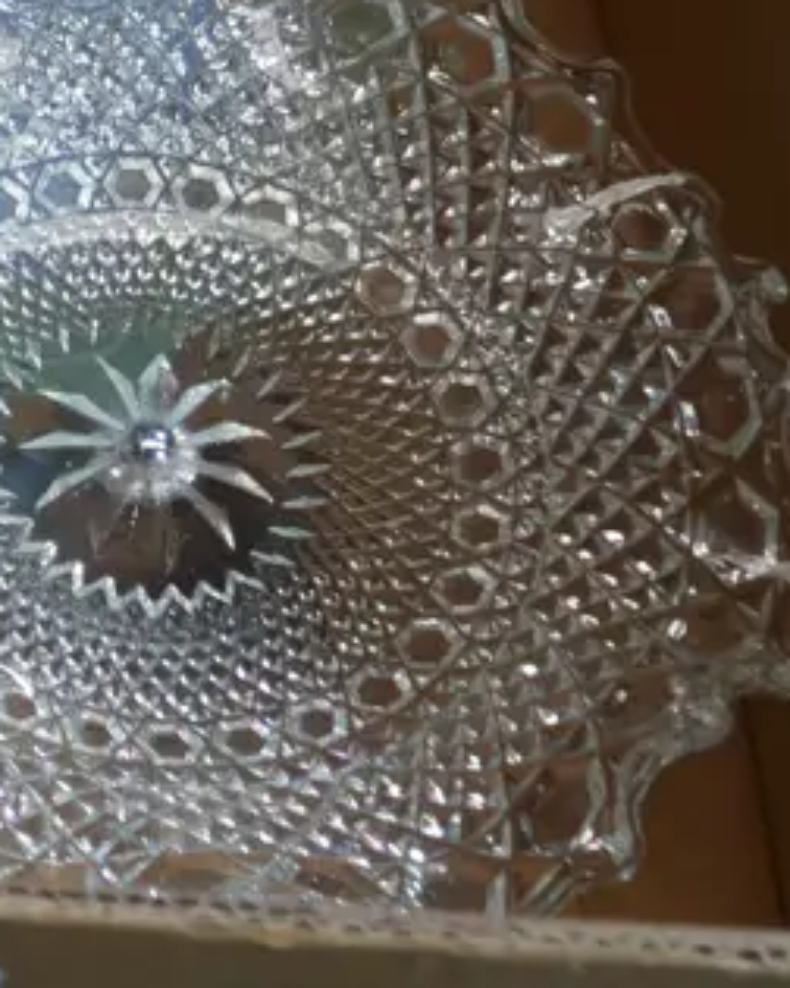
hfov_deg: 15.0
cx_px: -630
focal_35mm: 89
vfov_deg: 21.0
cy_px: 93
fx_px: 2601
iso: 500
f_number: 3.5
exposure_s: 1/60
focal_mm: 14
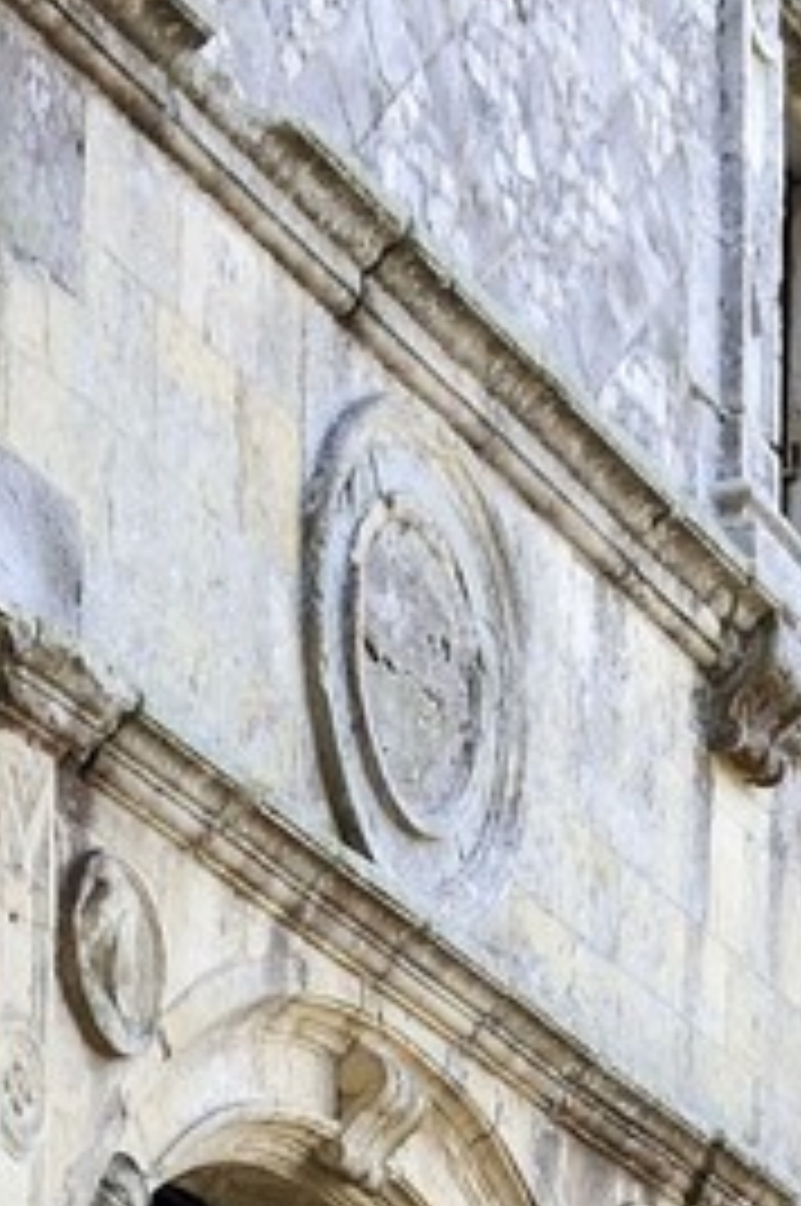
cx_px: 616
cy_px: 2808
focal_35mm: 173
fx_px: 5788
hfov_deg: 7.9
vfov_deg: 10.4
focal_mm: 29
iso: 200
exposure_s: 1/100
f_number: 4
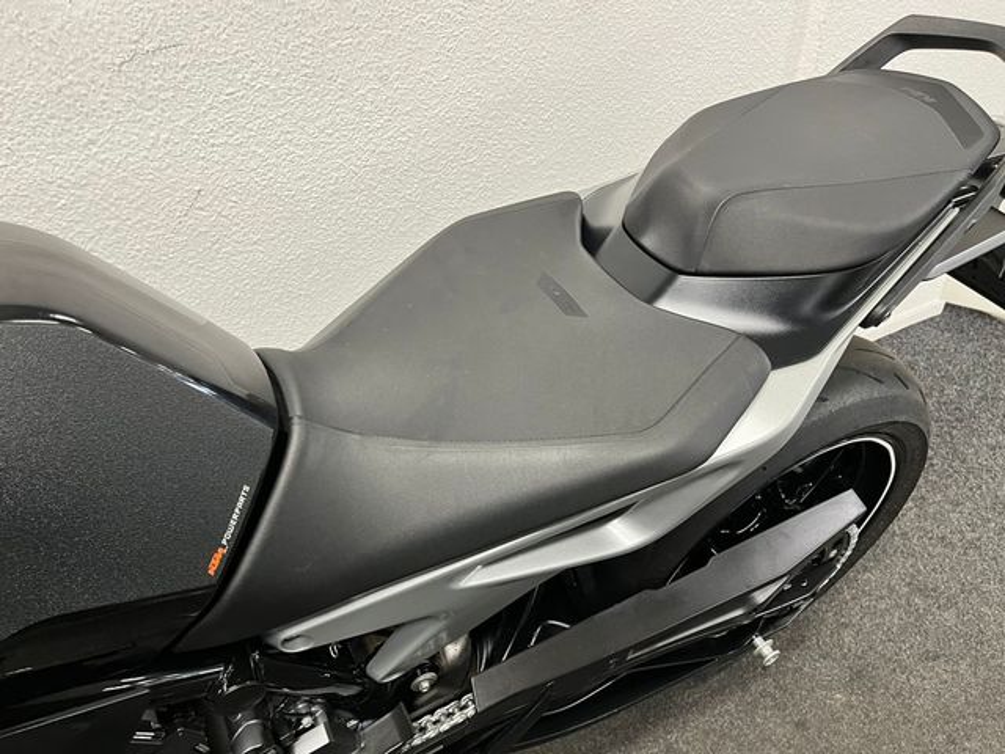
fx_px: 755
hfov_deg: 67.3
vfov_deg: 53.1
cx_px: 502
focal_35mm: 26
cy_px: 377
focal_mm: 5.1
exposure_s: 1/50
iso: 160
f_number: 1.6
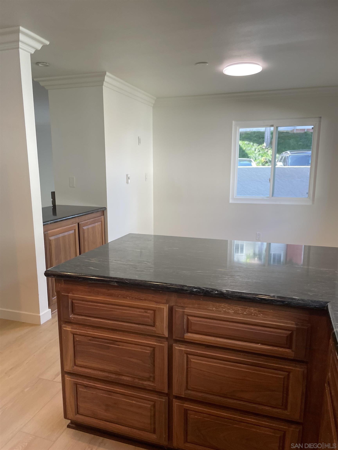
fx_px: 338
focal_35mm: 26
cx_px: 169
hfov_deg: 53.1
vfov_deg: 67.3
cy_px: 225
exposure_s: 1/120
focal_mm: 4.2
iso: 100
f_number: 1.6
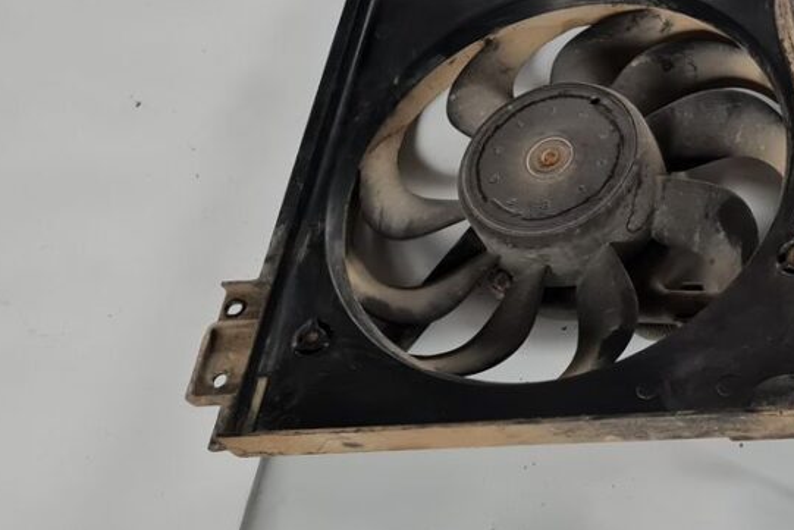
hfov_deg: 26.7
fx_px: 1544
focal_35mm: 70
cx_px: 853
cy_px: 156
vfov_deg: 19.4
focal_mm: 5.4
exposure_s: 1/50
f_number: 1.8
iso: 320
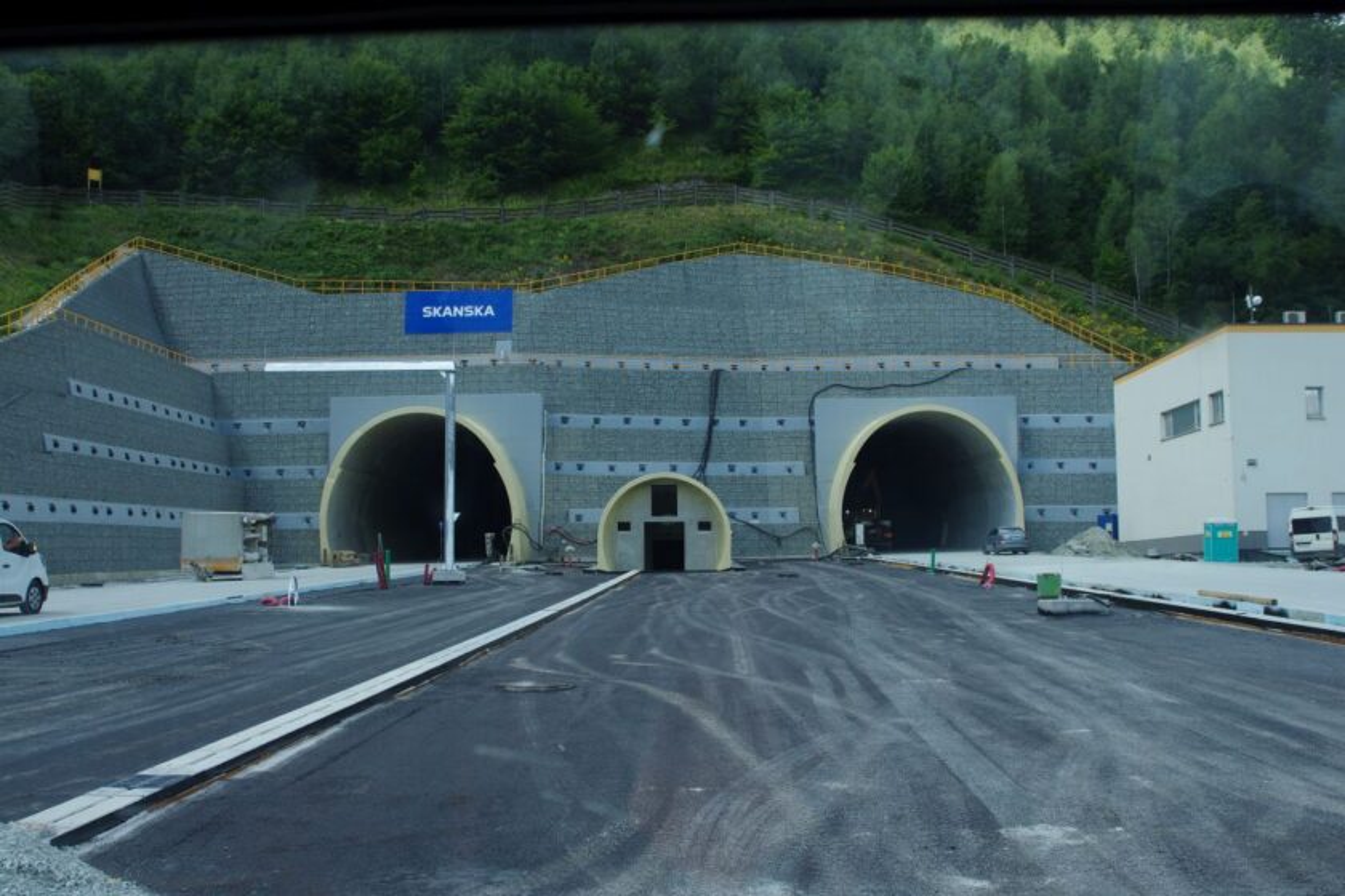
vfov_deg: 36.9
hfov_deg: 53.1
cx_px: 672
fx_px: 1345
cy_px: 448
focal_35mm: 36
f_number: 5.6
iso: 200
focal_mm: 24
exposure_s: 1/320
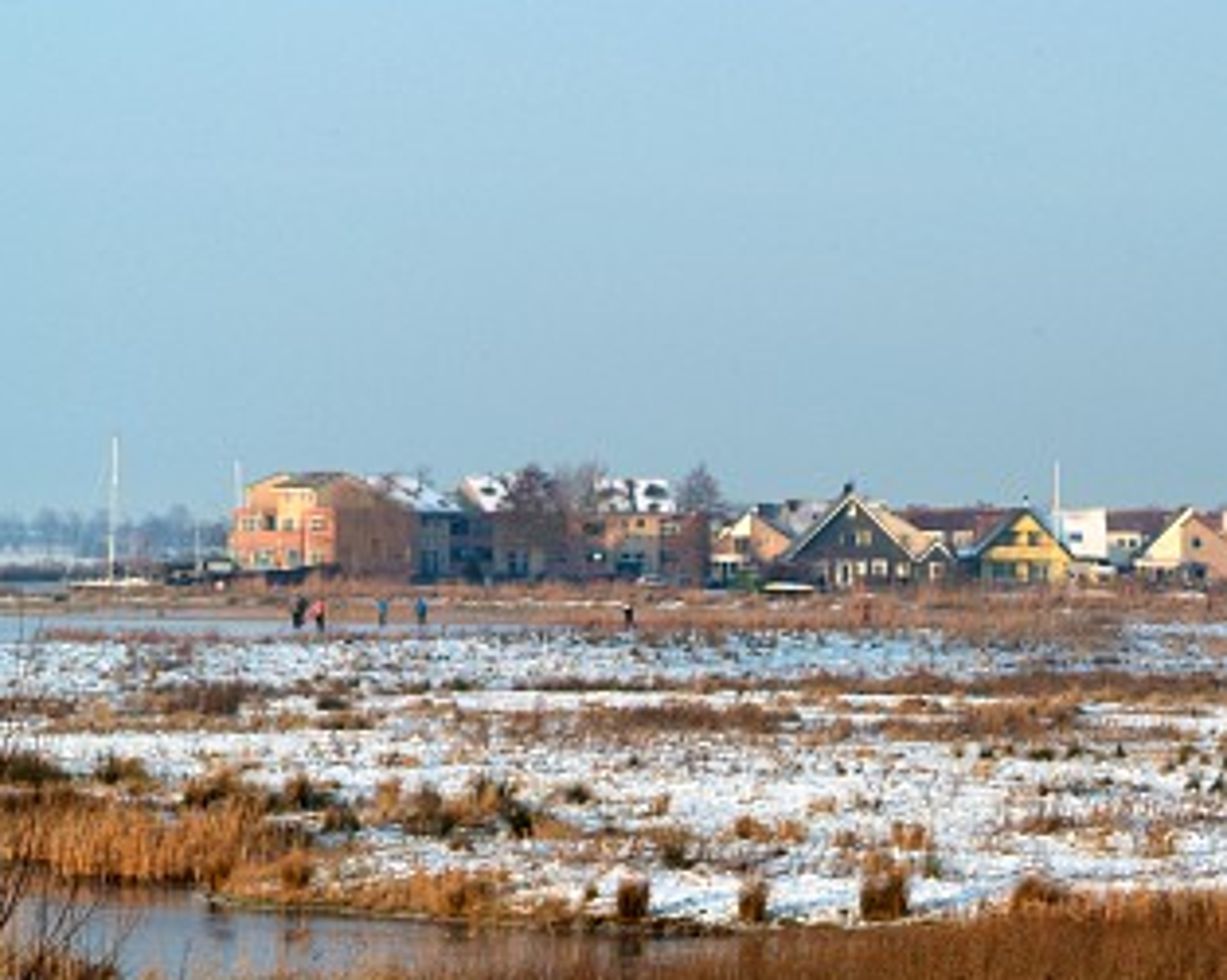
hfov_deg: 9.7
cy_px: 556
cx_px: 844
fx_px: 7188
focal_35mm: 198
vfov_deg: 7.8
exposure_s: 1/350
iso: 400
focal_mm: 98
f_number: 9.5
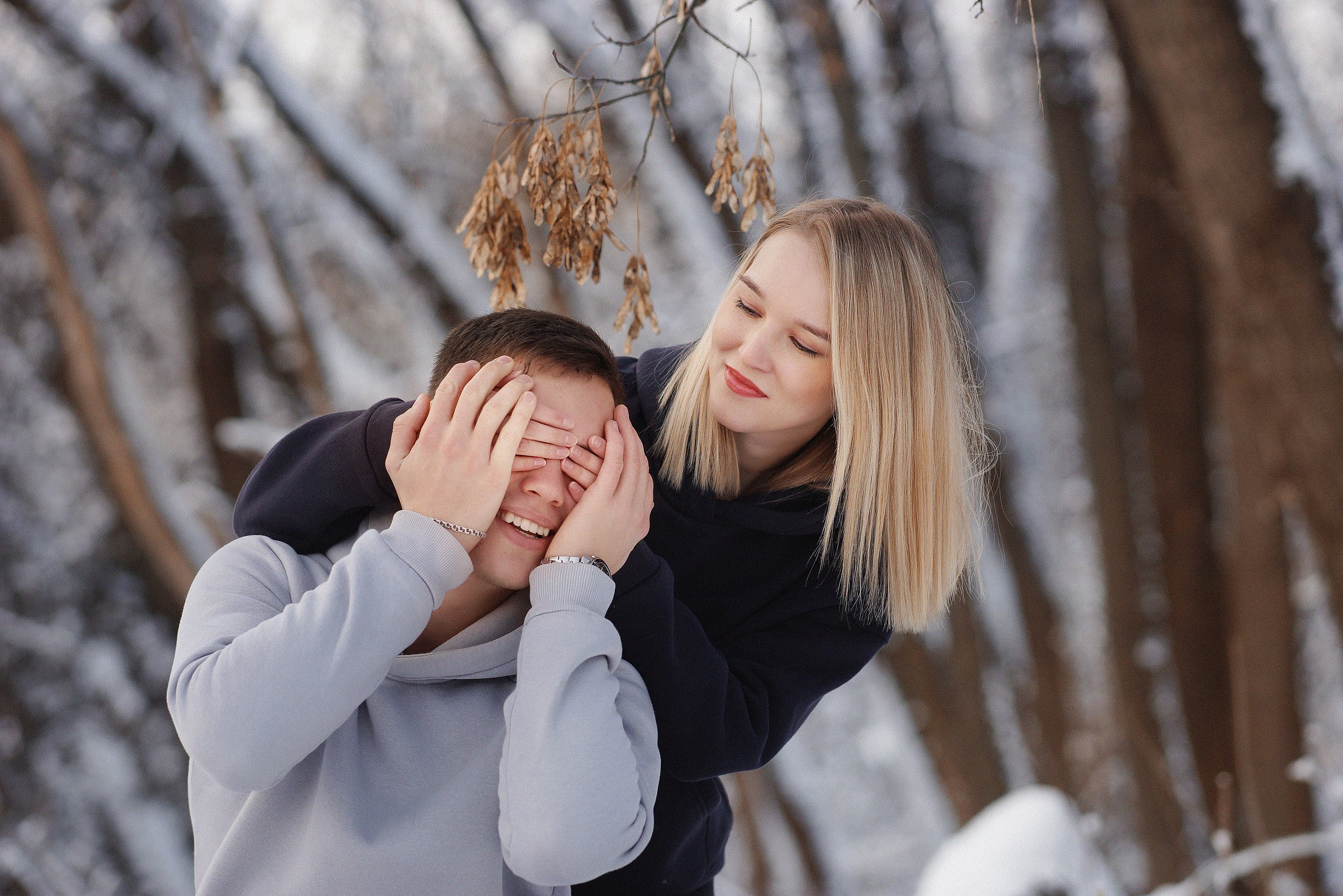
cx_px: 672
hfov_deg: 15.2
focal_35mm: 135
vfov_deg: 10.2
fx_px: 5036
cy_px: 448
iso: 400
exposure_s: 1/1250
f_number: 3.5
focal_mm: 135
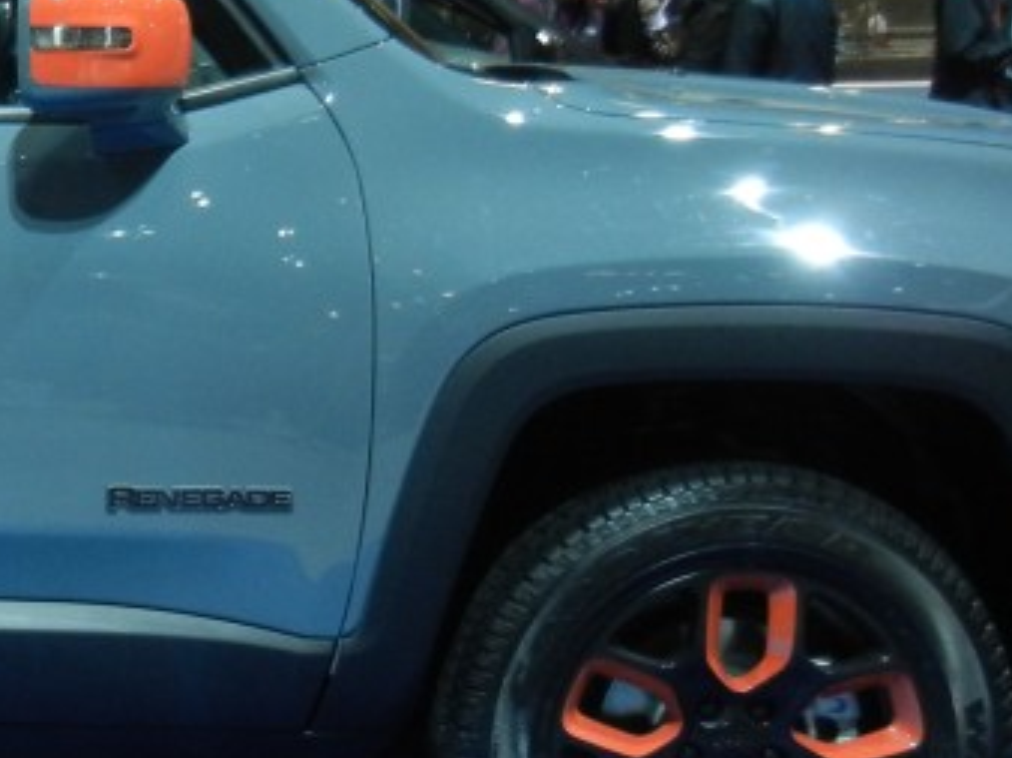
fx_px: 2659
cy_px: 339
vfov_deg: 16.2
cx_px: -305
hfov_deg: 19.8
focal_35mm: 91
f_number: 3.5
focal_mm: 5.4
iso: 400
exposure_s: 1/48.3
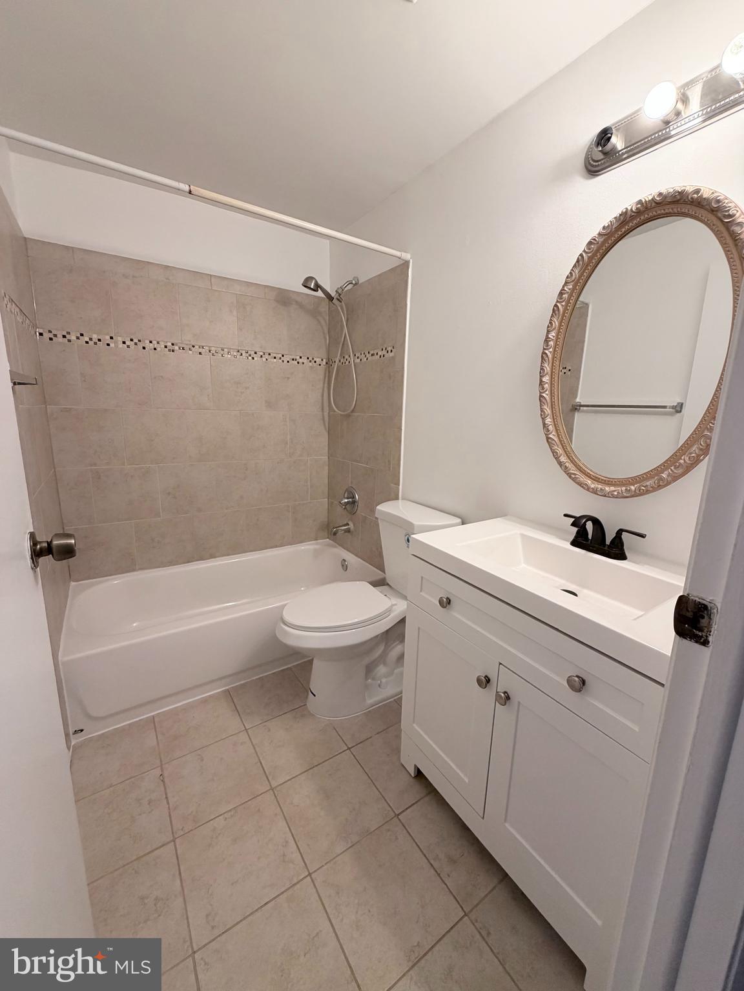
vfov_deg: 102.1
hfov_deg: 85.7
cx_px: 372
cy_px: 496
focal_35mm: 14
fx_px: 401
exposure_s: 1/120
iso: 250
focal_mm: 2.22
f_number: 2.2
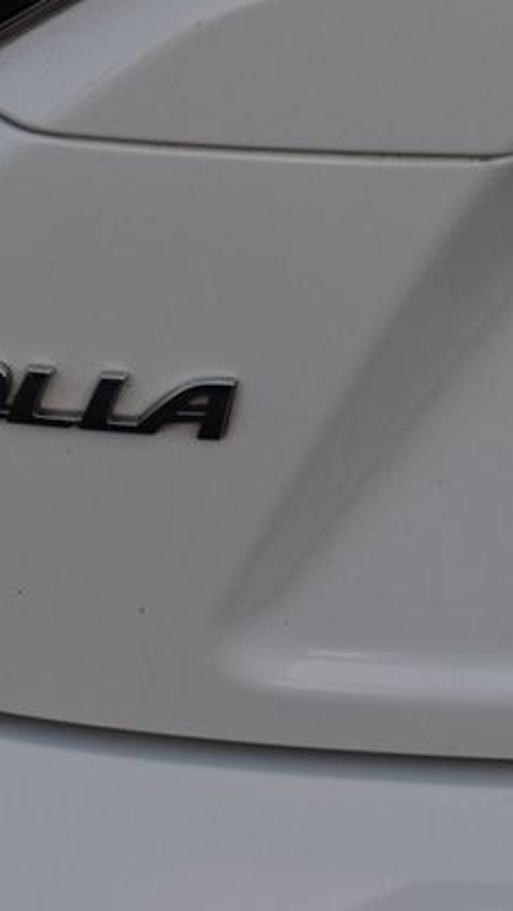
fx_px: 3162
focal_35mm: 131
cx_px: -2
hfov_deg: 9.2
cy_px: 457
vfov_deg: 16.4
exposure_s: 1/60
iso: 400
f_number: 8
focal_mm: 55
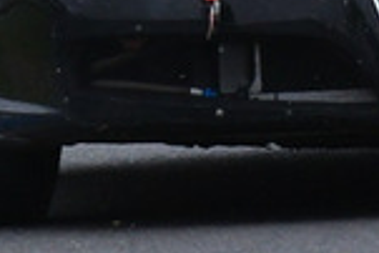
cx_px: -10
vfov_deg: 0.3
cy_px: -273
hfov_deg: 0.5
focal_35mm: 3964
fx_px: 41771
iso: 1250
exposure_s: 1/640
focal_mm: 500
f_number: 11
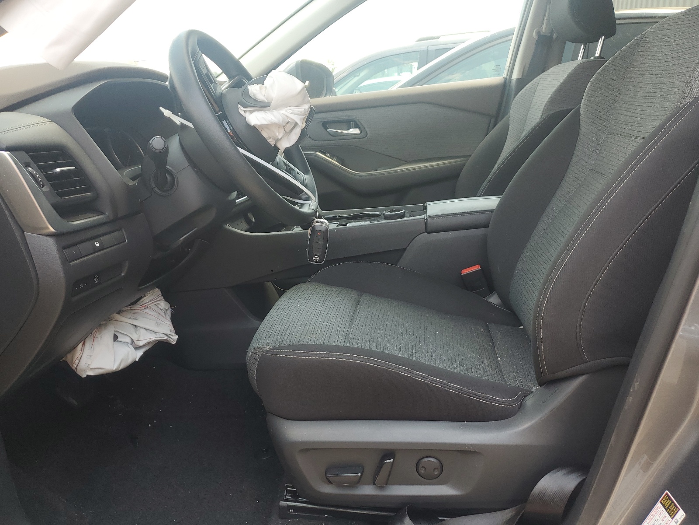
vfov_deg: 53.1
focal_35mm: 26
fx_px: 525
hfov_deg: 67.3
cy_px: 262
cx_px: 350
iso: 50
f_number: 1.5
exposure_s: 1/185
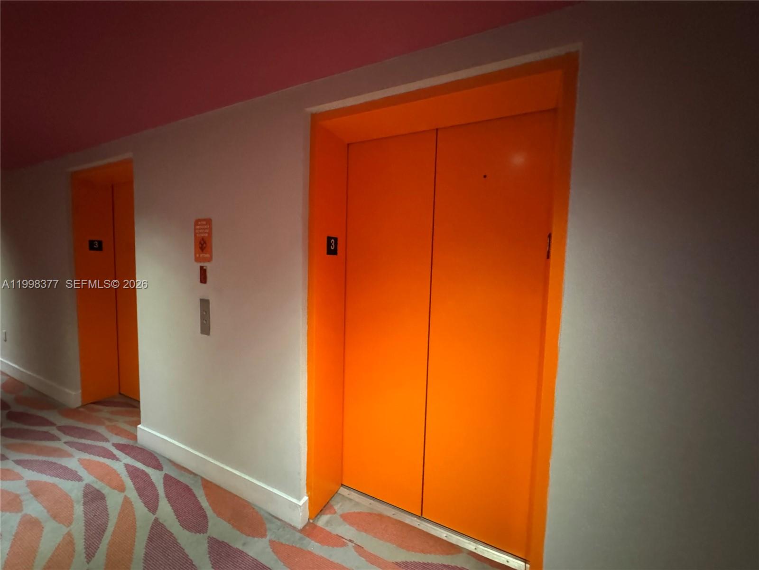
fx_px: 307
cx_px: 380
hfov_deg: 102.1
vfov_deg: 85.7
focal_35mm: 14
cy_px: 285
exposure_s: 1/40
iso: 1250
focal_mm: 2.22
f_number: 2.2
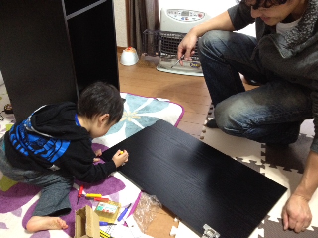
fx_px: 322
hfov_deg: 52.6
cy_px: 119
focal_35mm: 35
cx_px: 159
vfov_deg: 40.7
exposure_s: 1/15
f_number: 2.4
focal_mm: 4.28
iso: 400
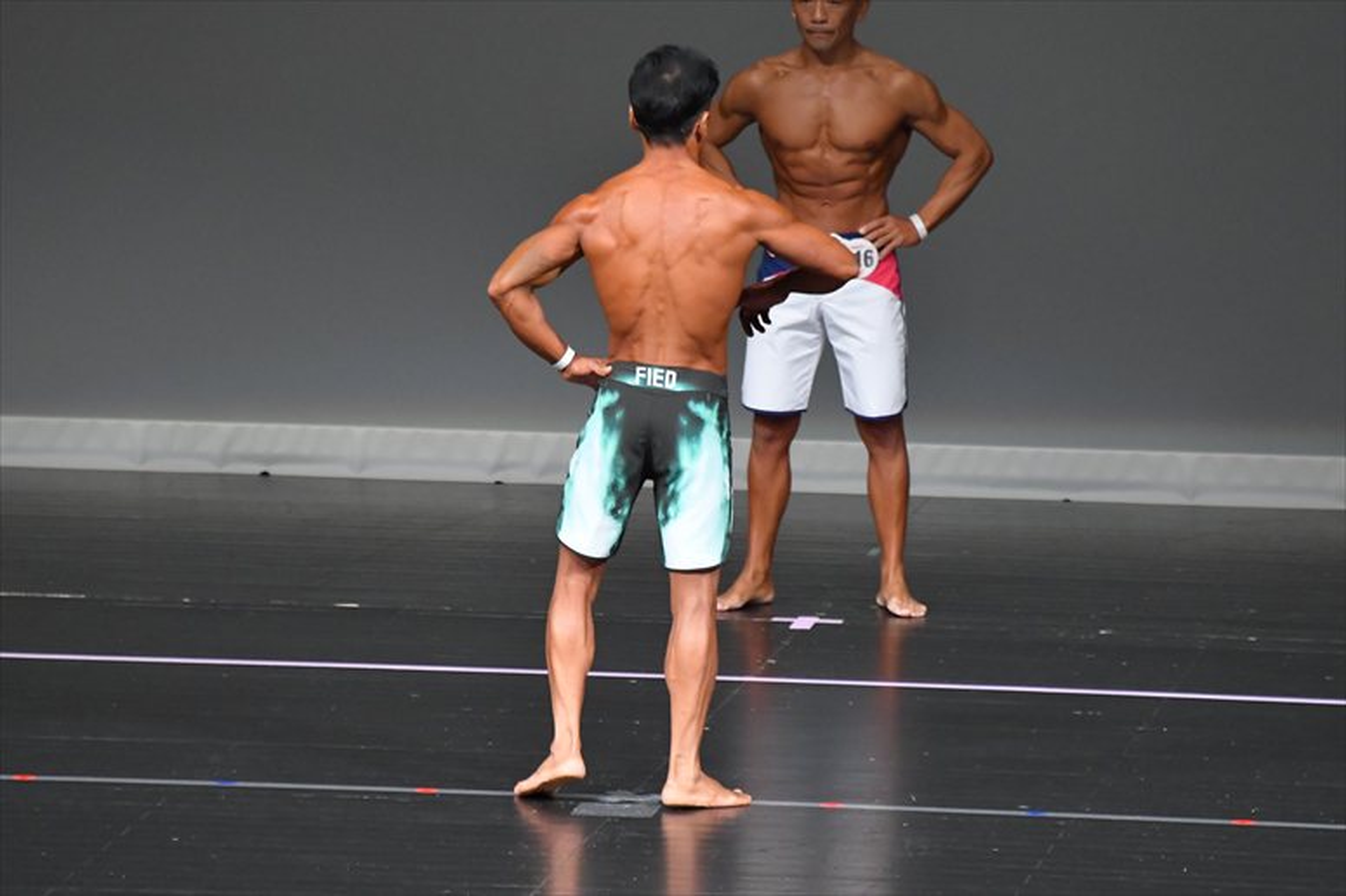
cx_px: 673
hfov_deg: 5.5
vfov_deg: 3.7
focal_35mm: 375
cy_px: 448
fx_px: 14014
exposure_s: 1/400
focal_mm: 250
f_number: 5.6
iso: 5000
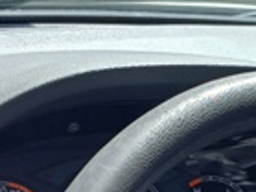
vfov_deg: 9.2
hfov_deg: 13.0
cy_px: 397
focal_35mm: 150
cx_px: 269
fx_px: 1108
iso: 20
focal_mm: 3.98
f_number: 1.8
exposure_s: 1/121
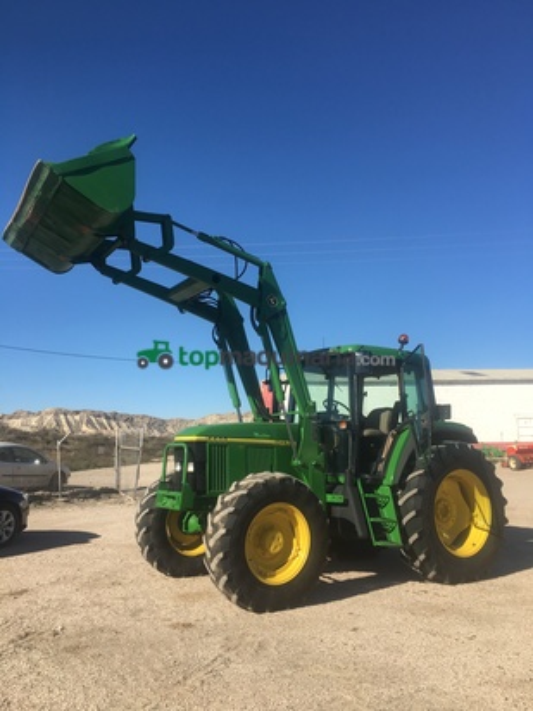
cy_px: 356
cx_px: 266
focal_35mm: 29
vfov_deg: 61.7
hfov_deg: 48.2
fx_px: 595
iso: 25
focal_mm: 4.15
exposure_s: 1/1570
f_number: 2.2
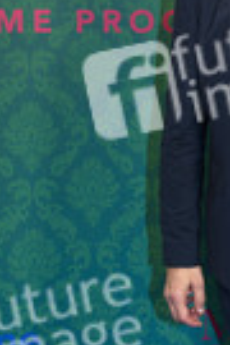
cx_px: 289
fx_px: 968
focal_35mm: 101
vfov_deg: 20.2
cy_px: 207
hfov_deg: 13.1
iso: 1600
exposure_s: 1/160
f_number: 5.6
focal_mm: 34
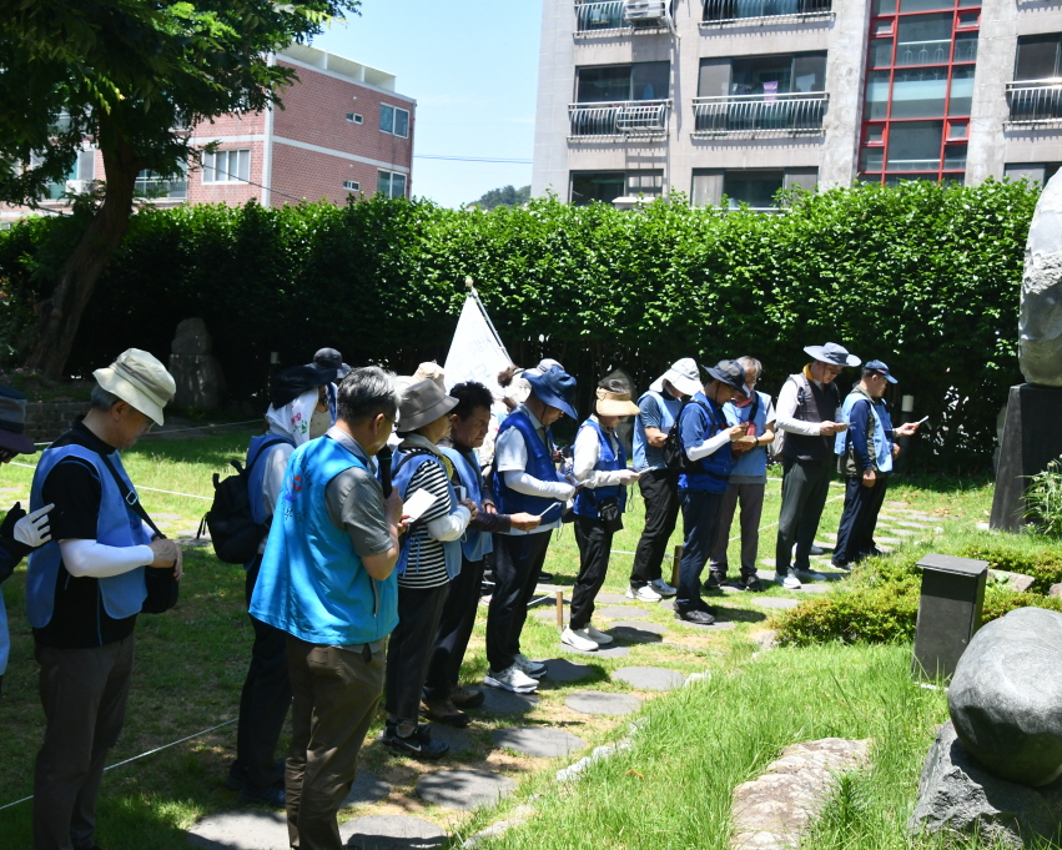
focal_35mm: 38
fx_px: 1195
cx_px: 422
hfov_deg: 47.6
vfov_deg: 39.2
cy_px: 427
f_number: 9
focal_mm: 22
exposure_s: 1/320
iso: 800
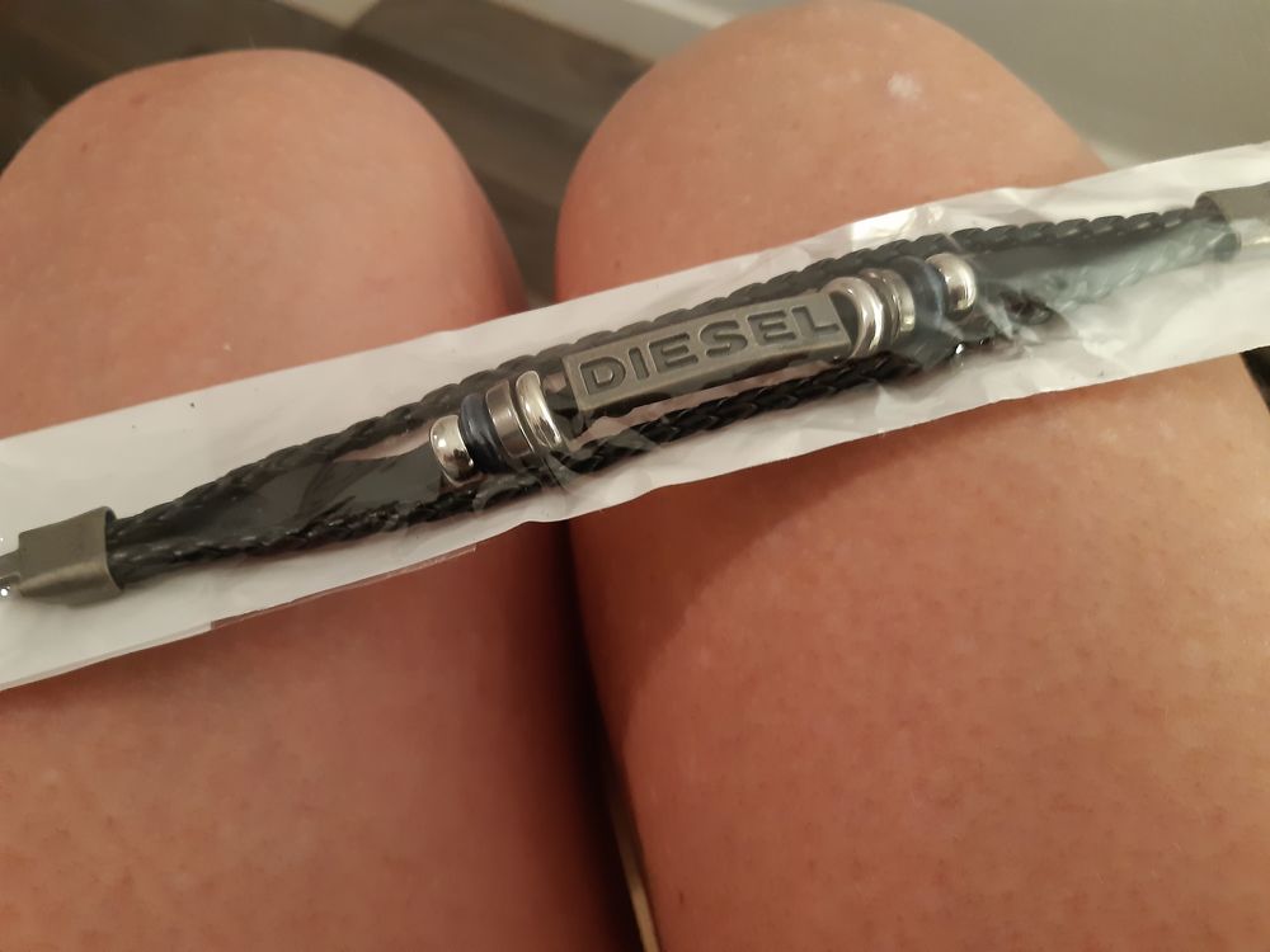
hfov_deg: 67.3
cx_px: 635
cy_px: 476
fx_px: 954
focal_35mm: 26
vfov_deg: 53.1
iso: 320
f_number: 1.7
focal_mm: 3.92
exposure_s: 1/25
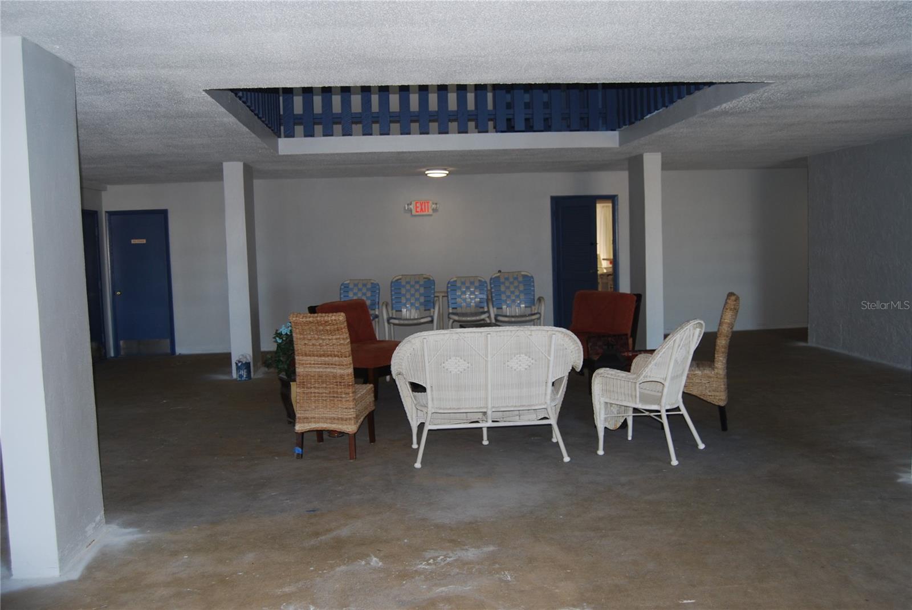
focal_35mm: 33
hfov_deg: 57.2
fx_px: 837
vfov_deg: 40.0
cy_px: 305
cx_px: 456
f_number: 3.8
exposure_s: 1/60
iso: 200
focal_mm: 22
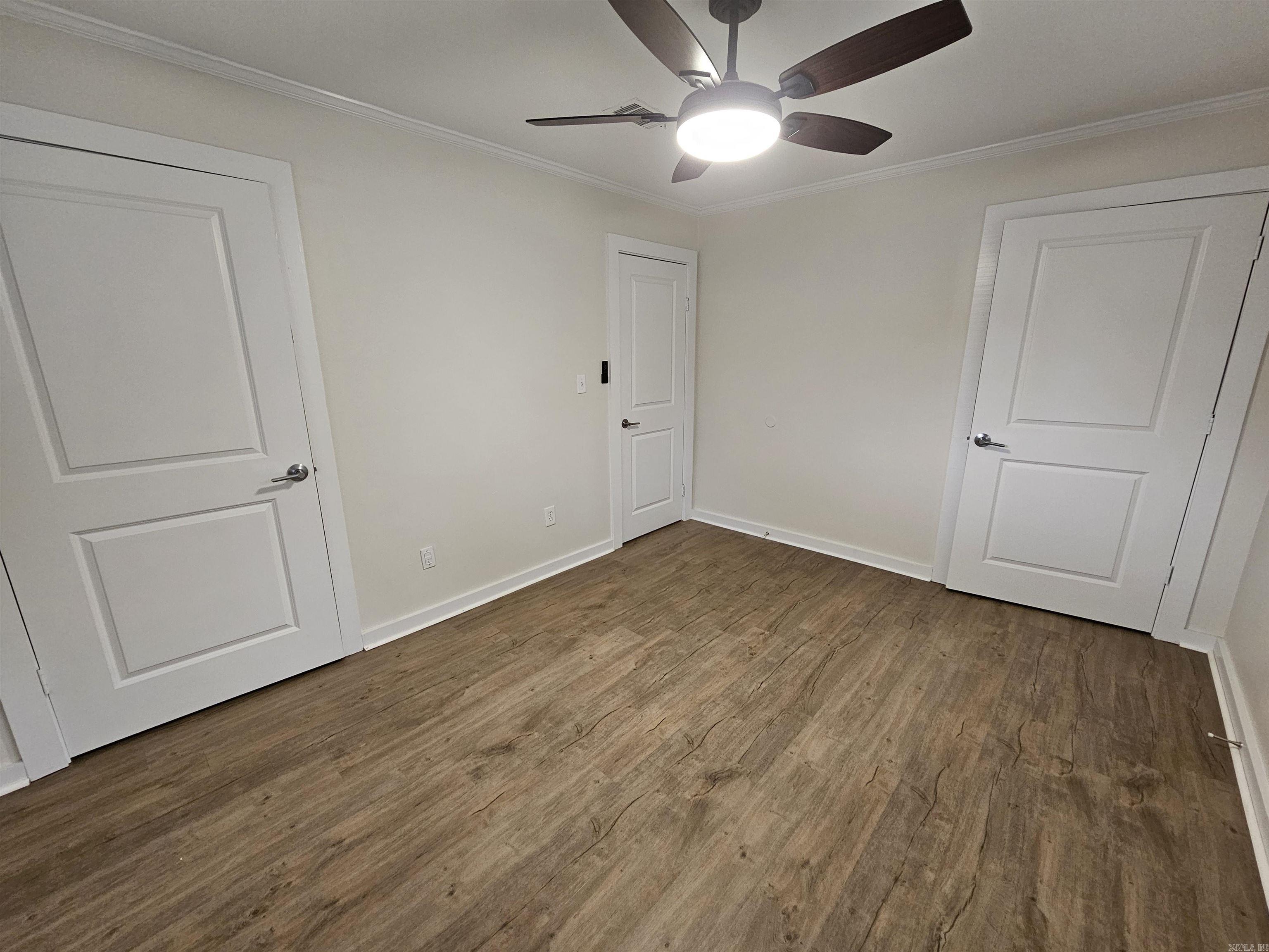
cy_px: 476
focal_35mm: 13
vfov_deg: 89.9
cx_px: 634
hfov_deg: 106.2
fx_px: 477
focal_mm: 2.2
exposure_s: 1/60
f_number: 2.2
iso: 200
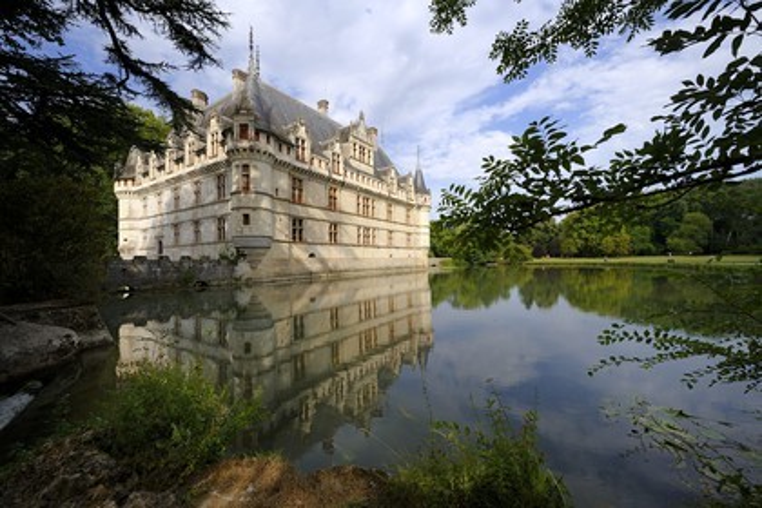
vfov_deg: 81.2
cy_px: 254
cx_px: 381
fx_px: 296
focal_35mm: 14
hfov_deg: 104.3
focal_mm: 14
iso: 200
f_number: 13
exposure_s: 1/160
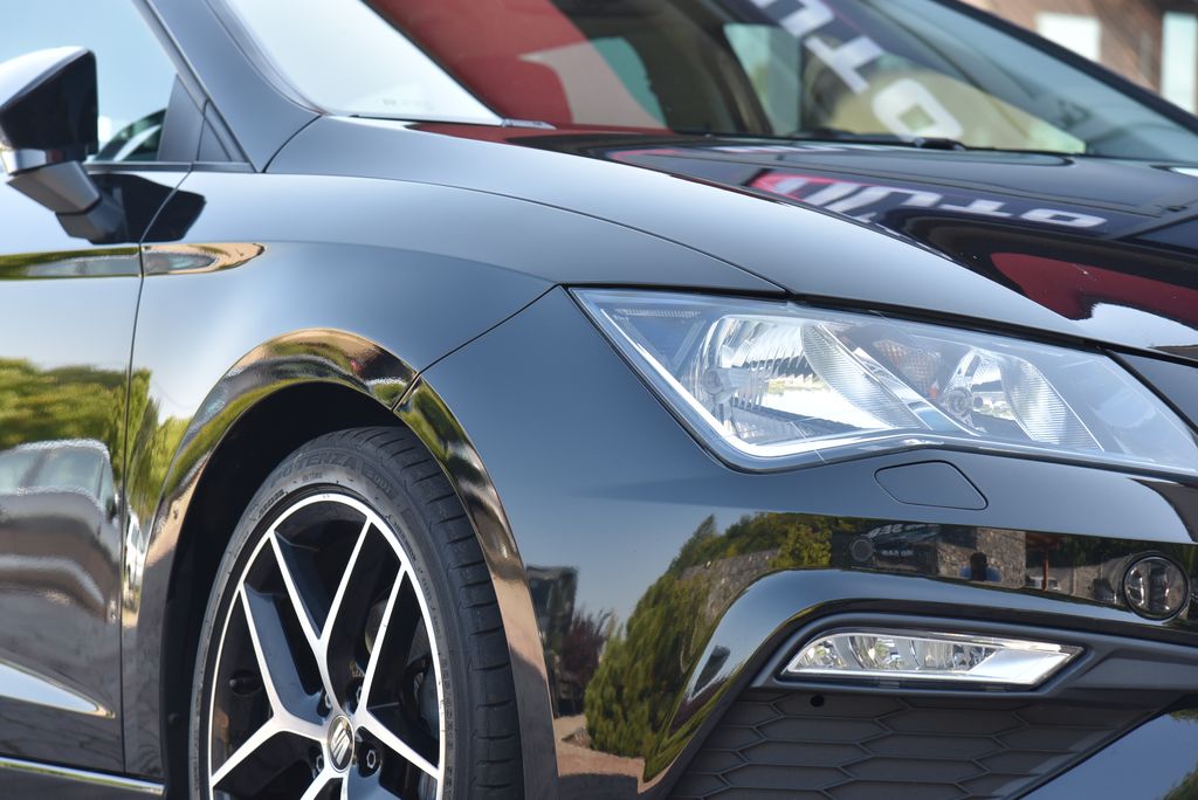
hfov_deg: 17.1
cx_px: 599
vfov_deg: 11.4
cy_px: 400
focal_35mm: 120
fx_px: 3995
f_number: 6.3
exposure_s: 1/160
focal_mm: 120
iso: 500
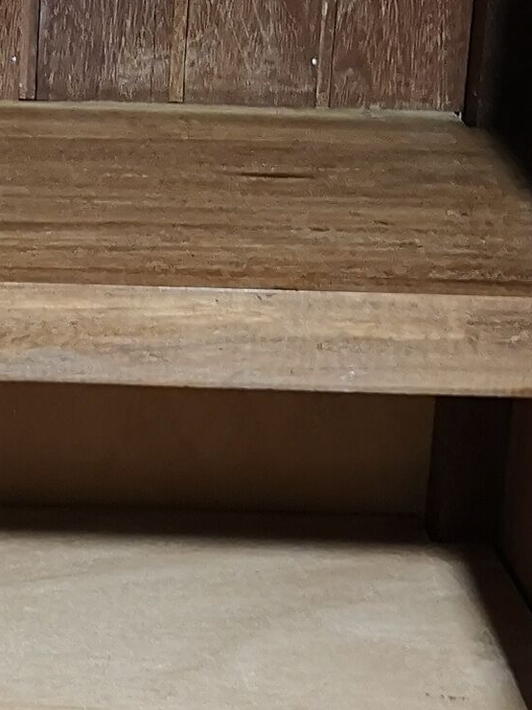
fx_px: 2728
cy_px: -10
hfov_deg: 10.5
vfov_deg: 14.6
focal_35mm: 133
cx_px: -427
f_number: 1.8
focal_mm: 5.58
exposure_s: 1/33.3
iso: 200
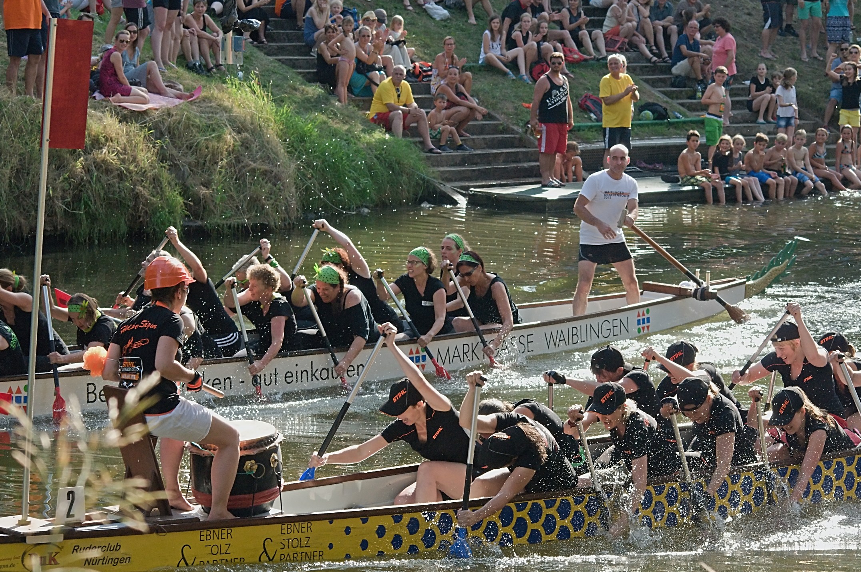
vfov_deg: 10.9
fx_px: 2999
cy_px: 276
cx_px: 474
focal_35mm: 126
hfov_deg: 16.3
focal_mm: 75
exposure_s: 1/640
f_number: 7.1
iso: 1000
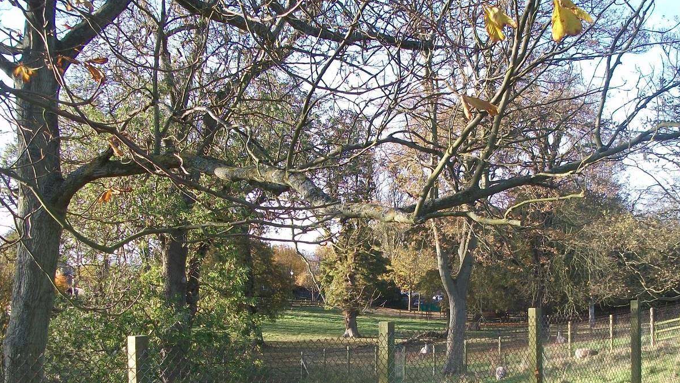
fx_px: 848
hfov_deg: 43.6
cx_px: 382
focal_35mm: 47
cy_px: 277
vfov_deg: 25.2
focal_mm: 5.7
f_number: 2.9
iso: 80
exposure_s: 1/200
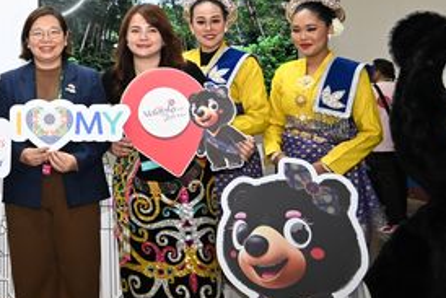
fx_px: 880
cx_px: -50
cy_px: -21
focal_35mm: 71
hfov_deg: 26.1
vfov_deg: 18.5
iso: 800
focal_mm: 18
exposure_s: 1/200
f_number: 3.5
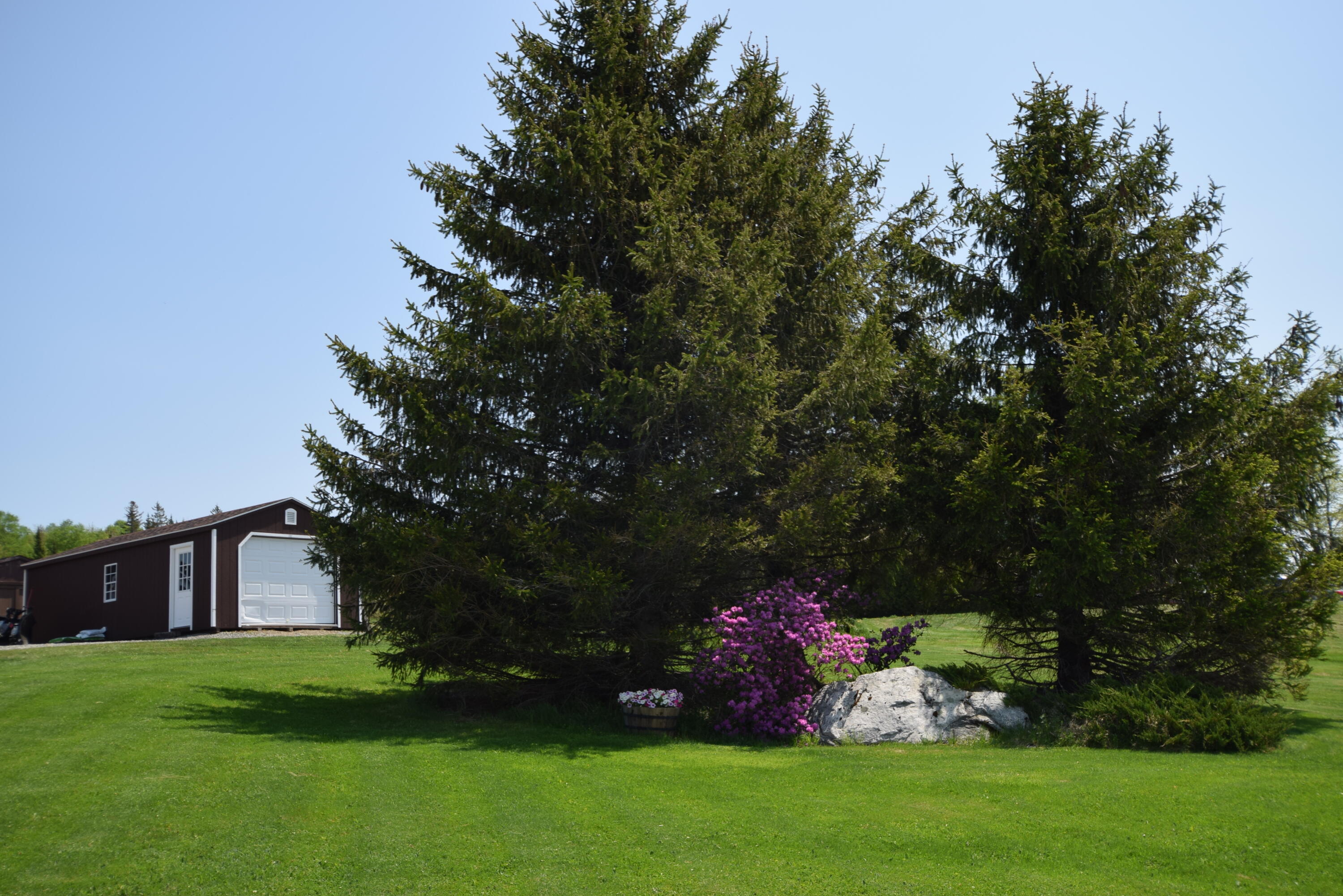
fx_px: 1343
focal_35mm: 36
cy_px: 448
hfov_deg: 53.1
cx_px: 672
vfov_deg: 36.9
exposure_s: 1/200
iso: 100
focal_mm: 24
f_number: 8
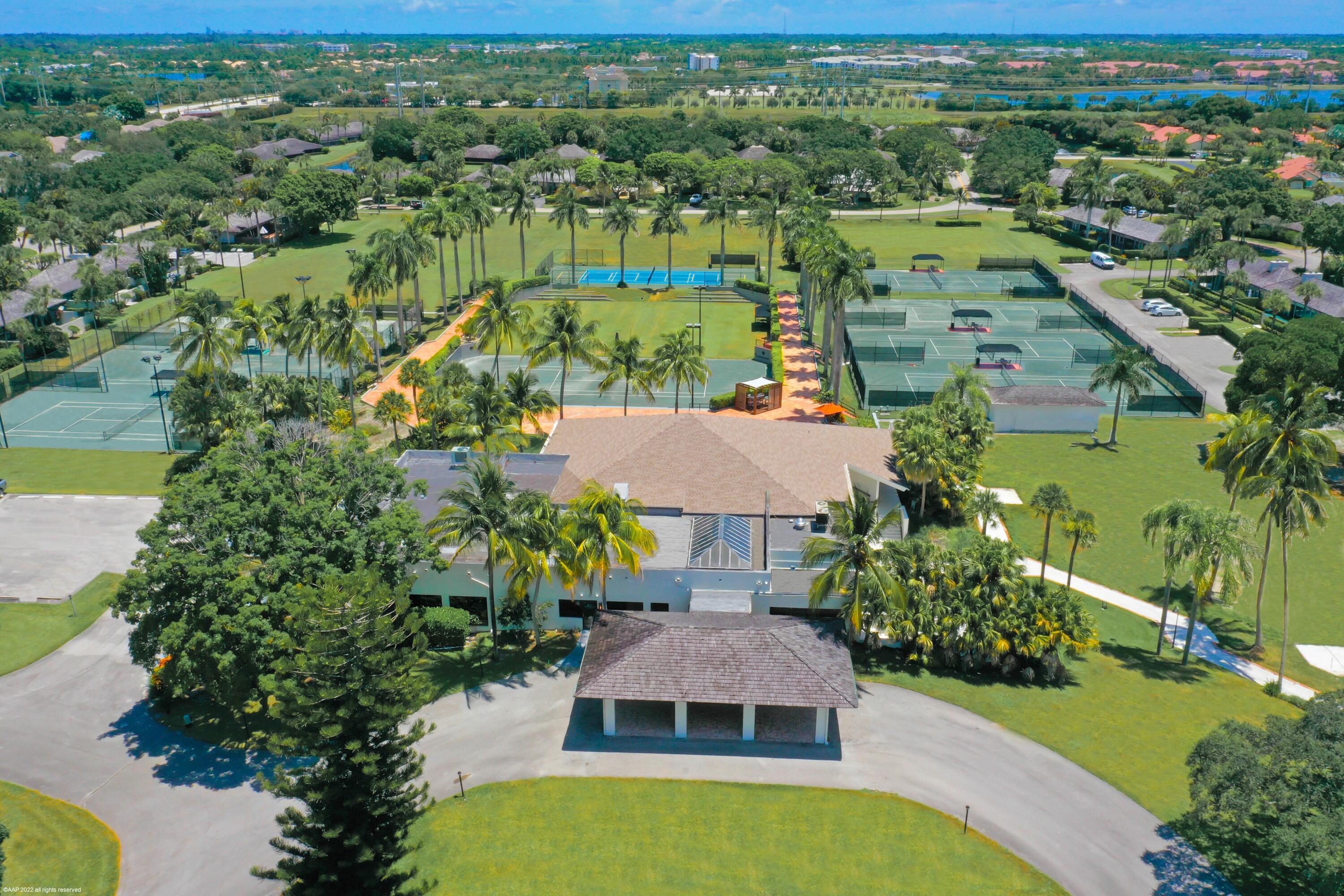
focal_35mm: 28
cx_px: 672
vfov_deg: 46.4
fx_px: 1045
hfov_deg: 65.5
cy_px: 448
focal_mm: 10.26
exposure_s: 1/160
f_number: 11
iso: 100
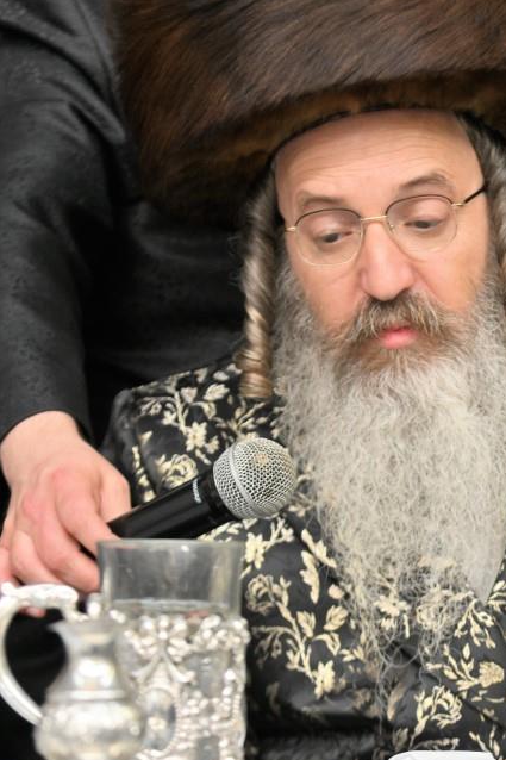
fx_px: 2236
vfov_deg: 19.3
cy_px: 416
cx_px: 386
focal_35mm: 106
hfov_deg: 12.9
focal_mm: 66
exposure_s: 1/160
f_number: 4
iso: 500
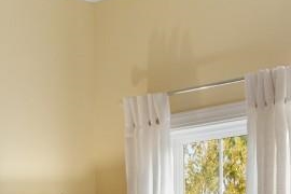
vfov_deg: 14.6
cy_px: 247
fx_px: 727
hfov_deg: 22.2
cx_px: 44
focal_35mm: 90
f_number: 4.5
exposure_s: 1/10
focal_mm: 10
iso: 100
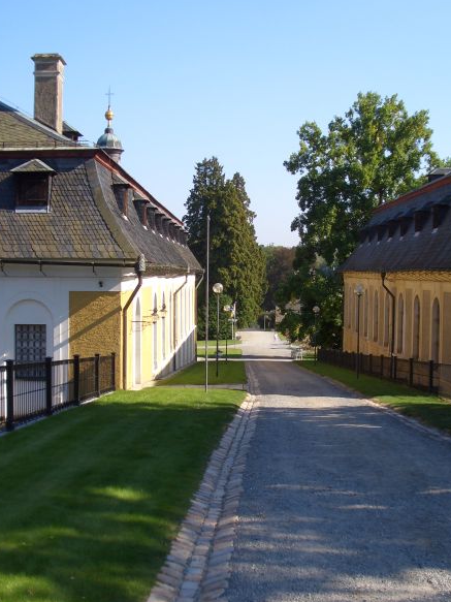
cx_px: 233
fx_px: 834
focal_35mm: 48
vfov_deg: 39.7
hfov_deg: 30.3
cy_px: 304
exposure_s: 1/250
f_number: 4.3
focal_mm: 5.8
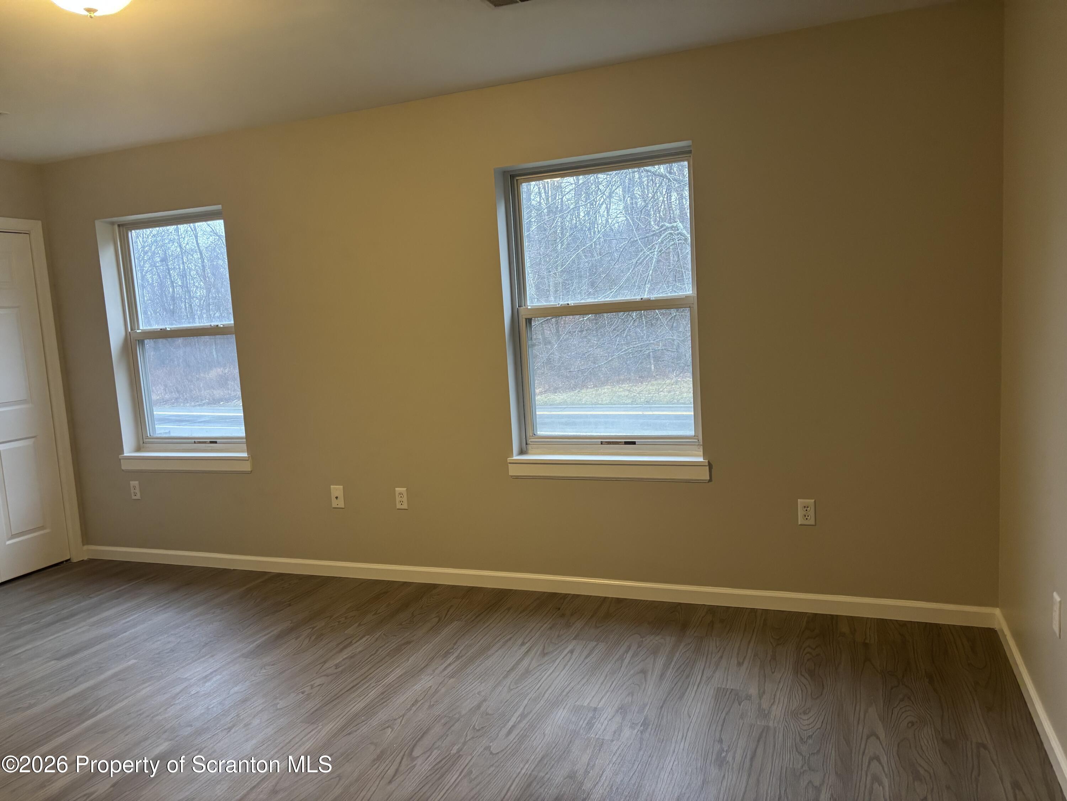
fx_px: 801
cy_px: 400
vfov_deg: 53.1
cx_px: 534
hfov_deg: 67.3
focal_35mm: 26
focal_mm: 5.96
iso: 200
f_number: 1.6
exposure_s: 1/60
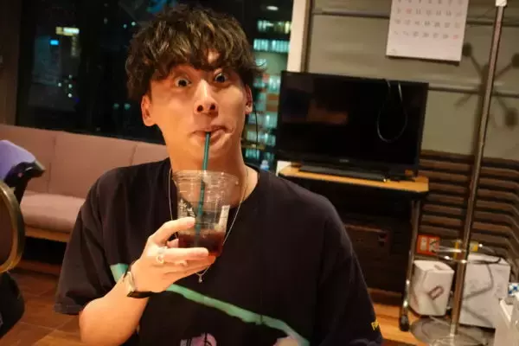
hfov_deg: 44.5
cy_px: 173
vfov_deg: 30.5
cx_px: 260
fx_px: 634
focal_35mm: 44
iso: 1000
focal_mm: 16.31
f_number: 3.2
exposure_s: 1/8
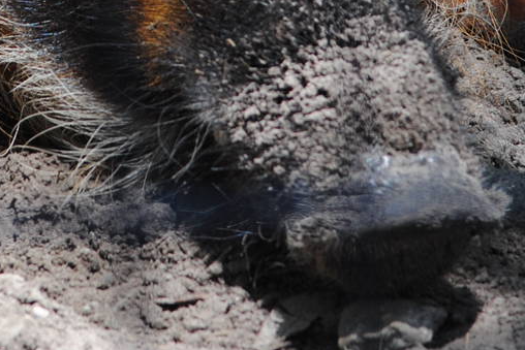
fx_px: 8971
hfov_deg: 3.3
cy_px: -185
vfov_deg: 2.2
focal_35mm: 615
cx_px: -21
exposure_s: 1/320
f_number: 4.8
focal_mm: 130
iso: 200
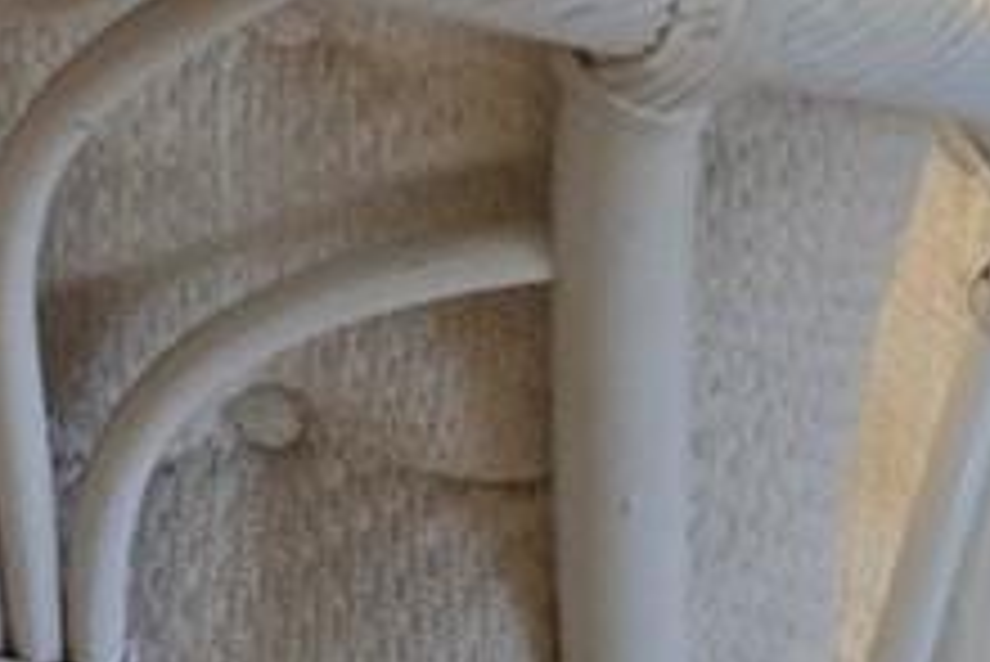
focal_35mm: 174
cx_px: -292
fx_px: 4788
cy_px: -1846
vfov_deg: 6.6
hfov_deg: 11.5
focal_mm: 5.4
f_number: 1.8
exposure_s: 1/120
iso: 160
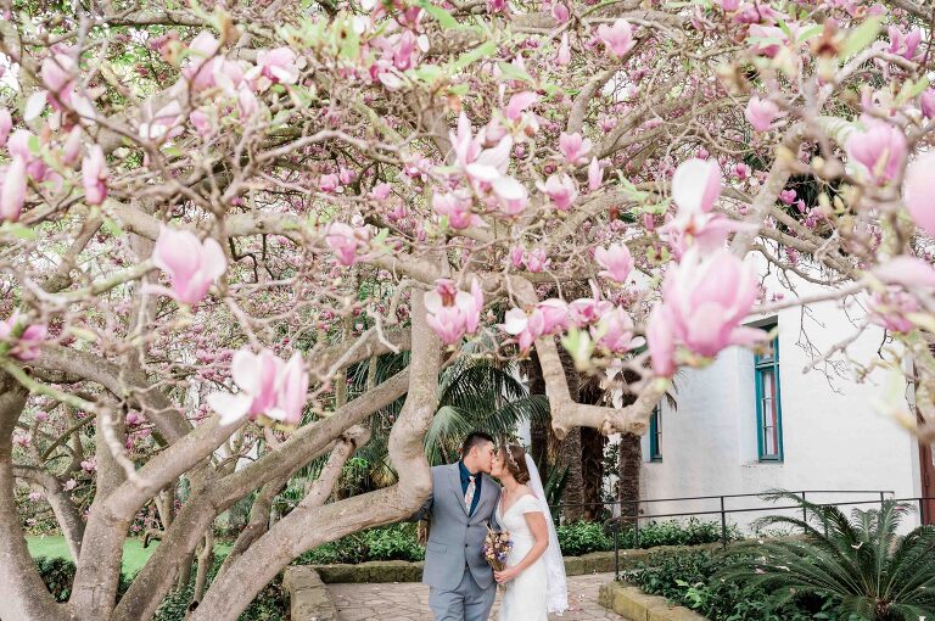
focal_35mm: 35
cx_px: 468
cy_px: 310
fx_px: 908
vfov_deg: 37.8
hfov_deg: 54.5
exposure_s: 1/100
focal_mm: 35
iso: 640
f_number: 5
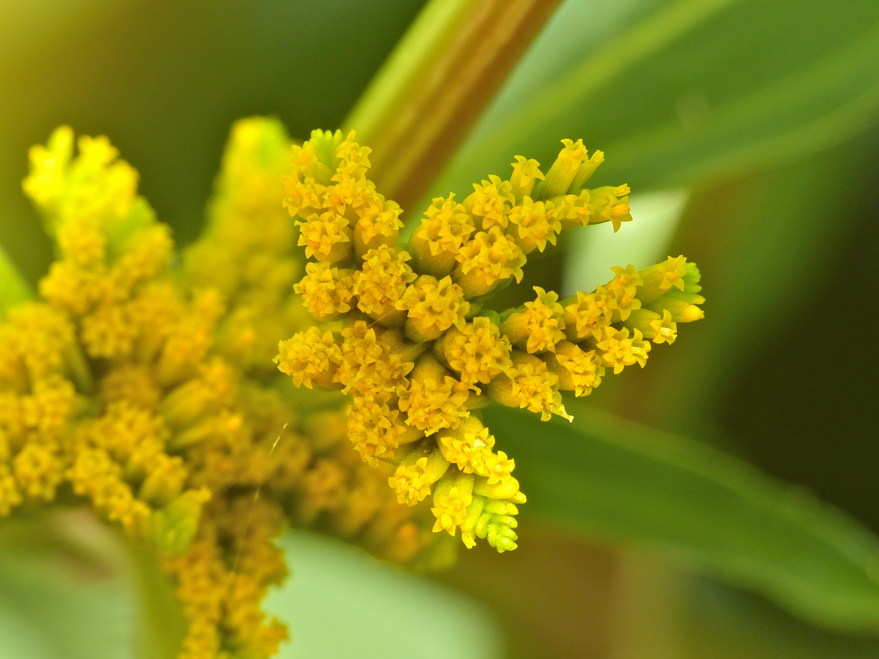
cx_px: 440
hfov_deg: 15.1
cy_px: 330
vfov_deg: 11.3
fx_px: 3326
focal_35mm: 131
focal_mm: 23.5
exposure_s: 1/1600
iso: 100
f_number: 5
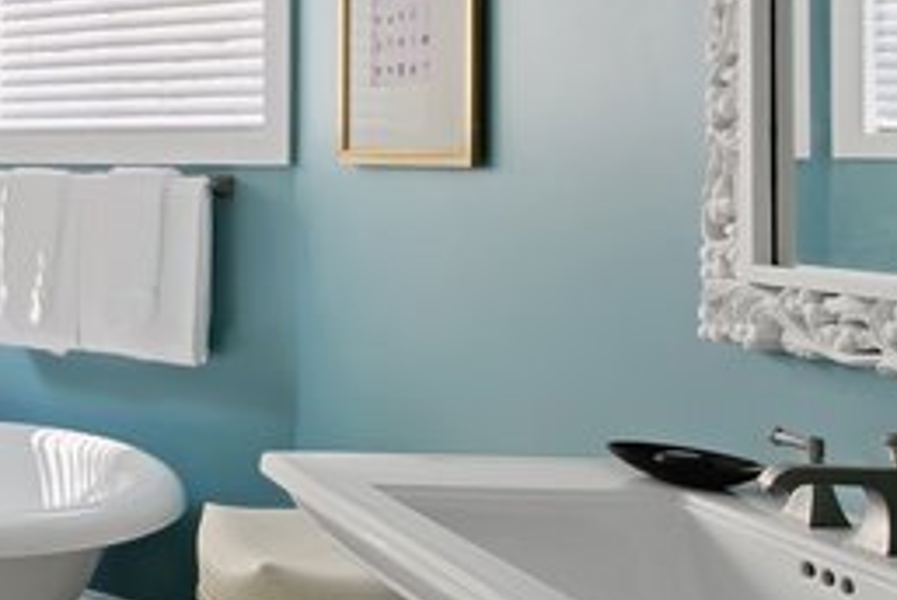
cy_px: 157
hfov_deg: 29.6
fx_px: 1397
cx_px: -227
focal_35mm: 56
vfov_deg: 24.0
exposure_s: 5
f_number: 16
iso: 64
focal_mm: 18
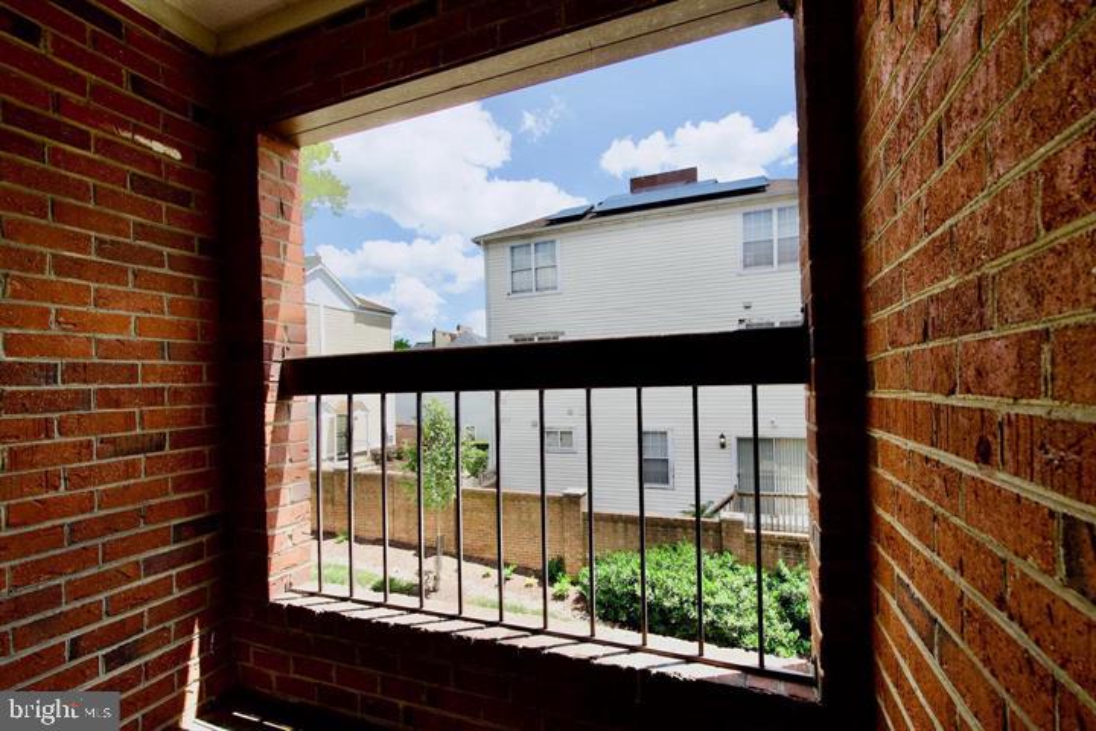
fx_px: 457
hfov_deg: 100.4
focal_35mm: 15
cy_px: 366
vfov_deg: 77.3
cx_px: 548
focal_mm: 10
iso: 320
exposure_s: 1/800
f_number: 7.1
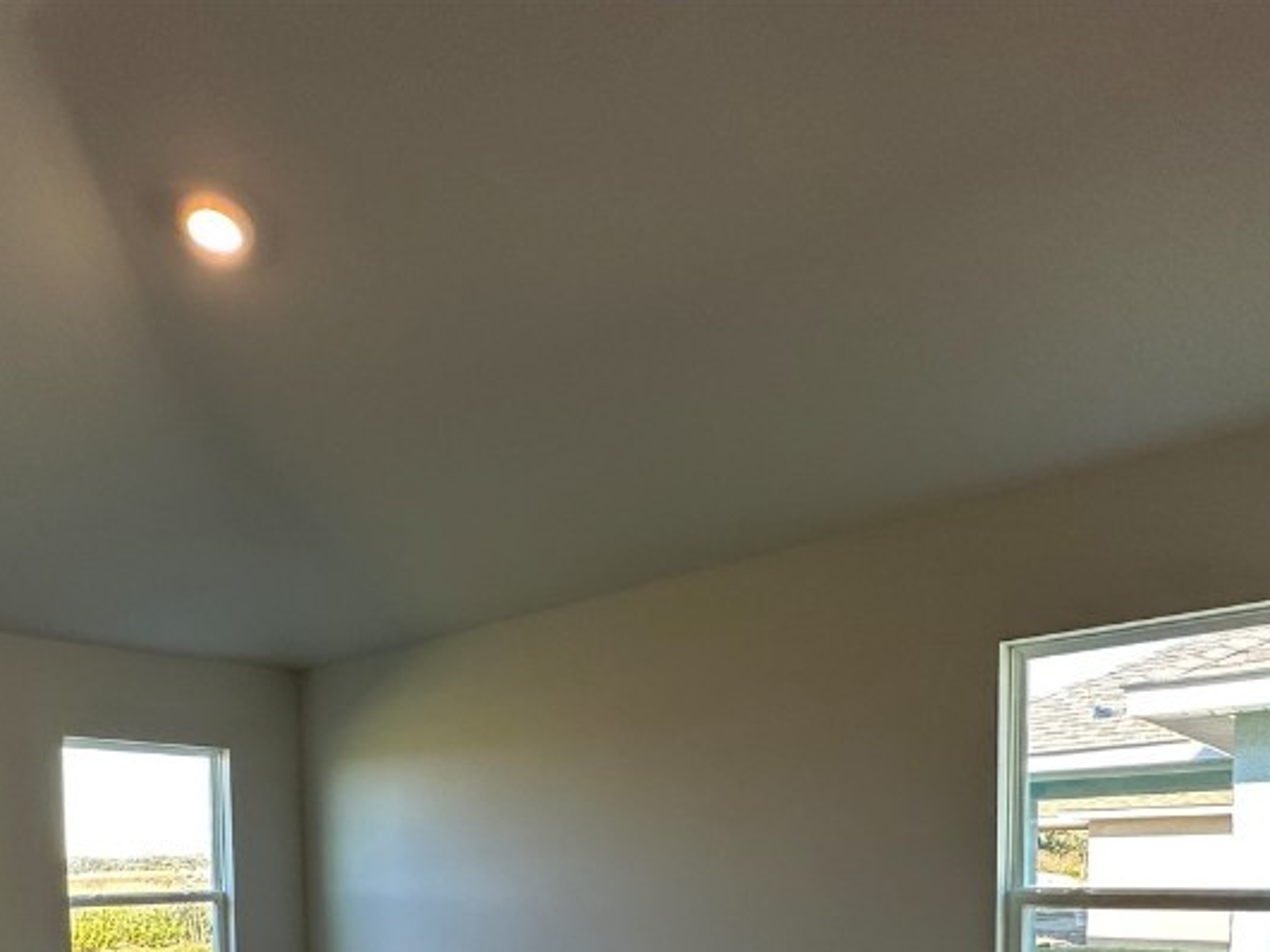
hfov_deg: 63.7
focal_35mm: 27
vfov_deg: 44.8
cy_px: 916
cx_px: 423
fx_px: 990
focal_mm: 2.22
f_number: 2.2
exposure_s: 1/120
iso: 125
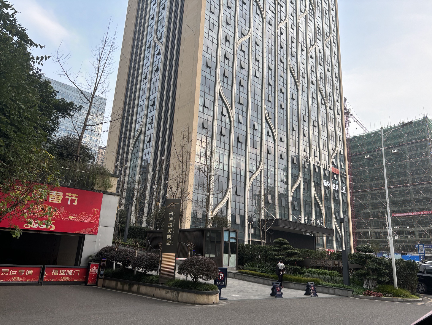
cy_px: 162
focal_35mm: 26
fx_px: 325
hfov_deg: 67.3
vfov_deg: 53.1
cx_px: 216
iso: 50
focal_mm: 5.96
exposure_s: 1/568
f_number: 1.6
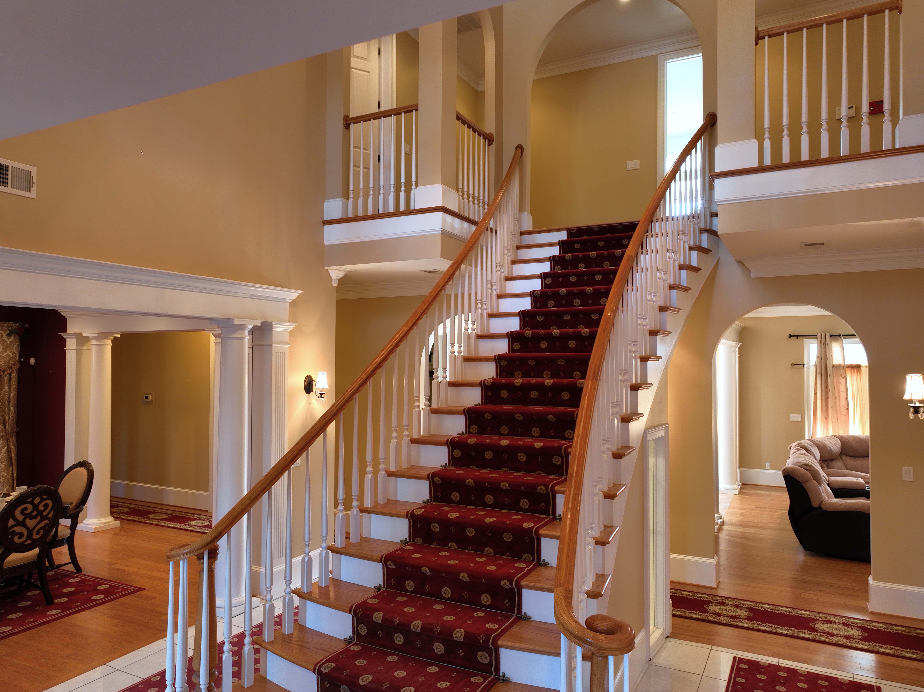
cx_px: 462
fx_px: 640
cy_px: 346
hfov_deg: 71.6
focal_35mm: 24
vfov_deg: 56.8
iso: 110
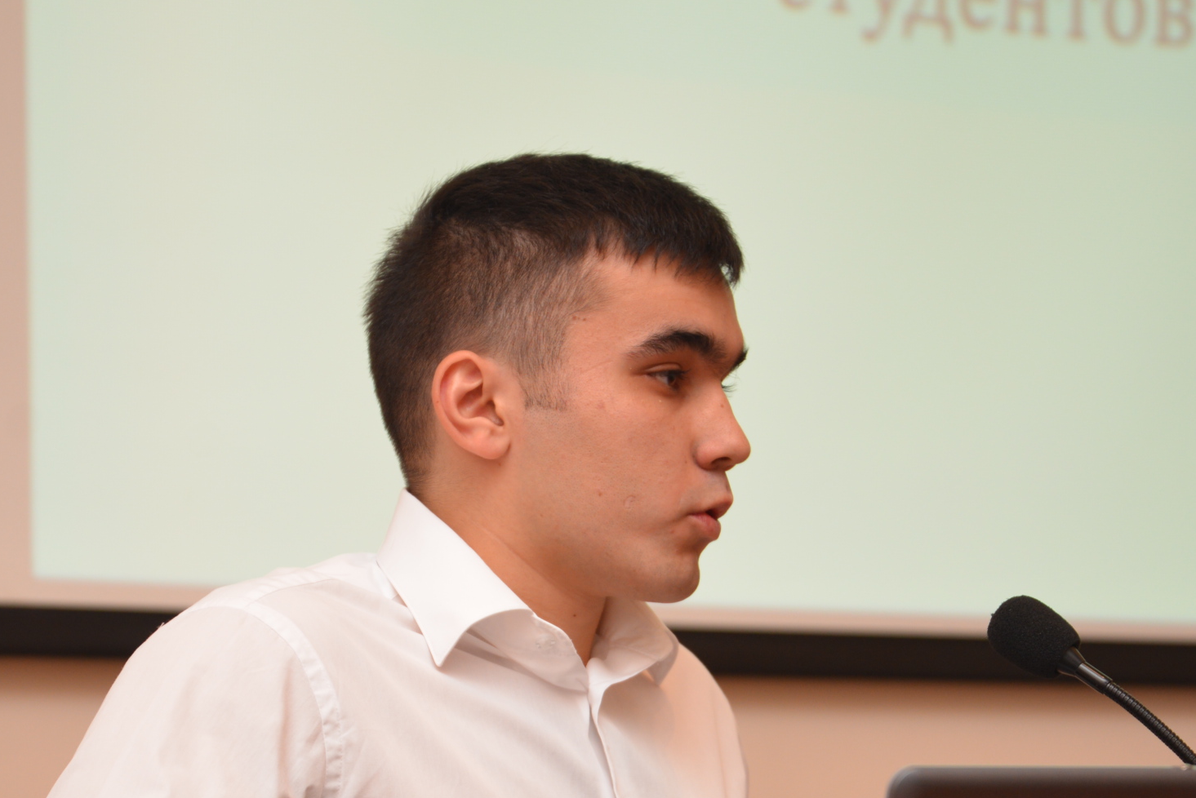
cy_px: 751
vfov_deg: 8.9
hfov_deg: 13.3
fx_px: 5118
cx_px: 499
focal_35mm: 154
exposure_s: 1/60
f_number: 4.5
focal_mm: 75
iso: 560
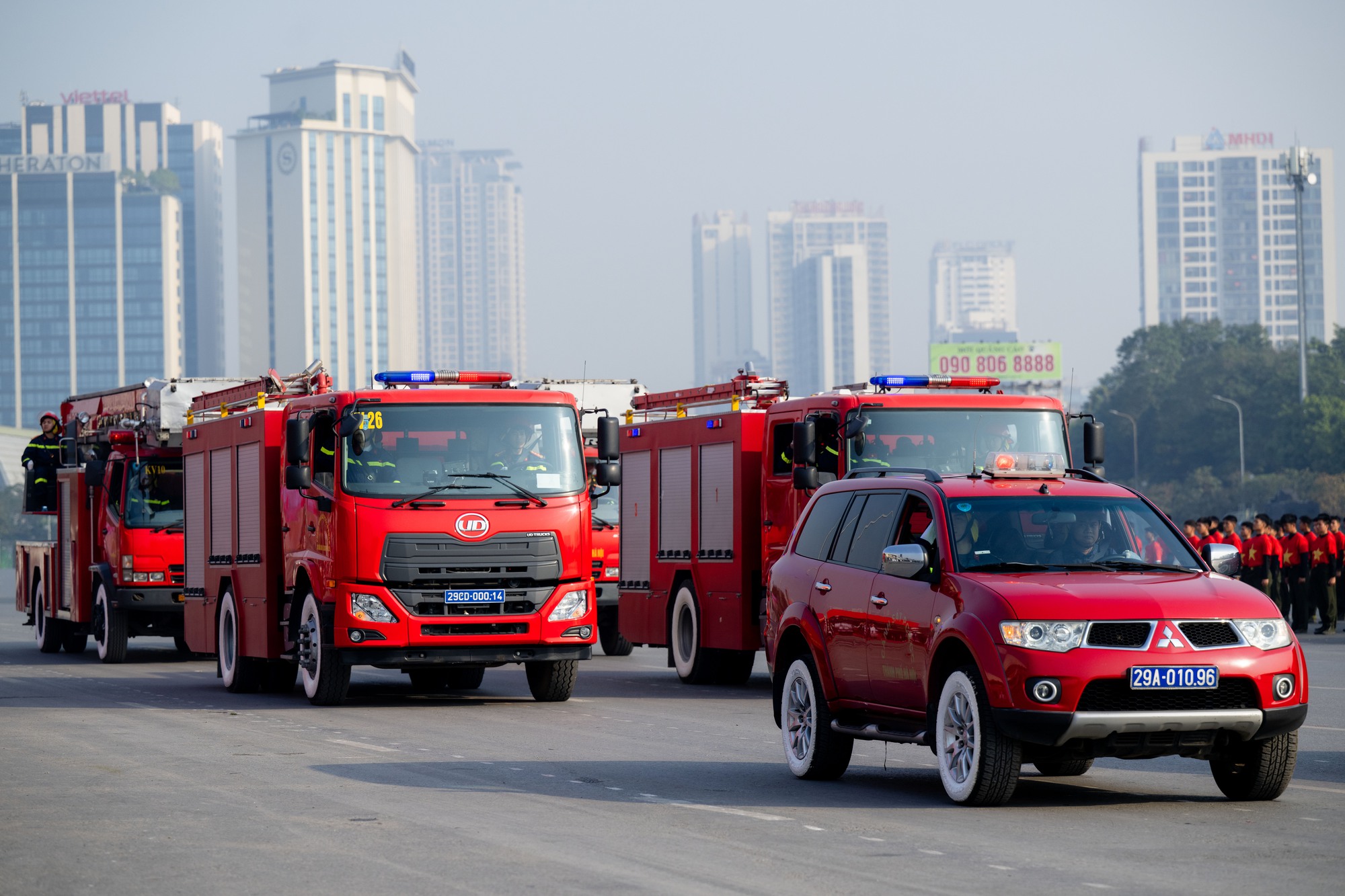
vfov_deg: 12.5
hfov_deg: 18.6
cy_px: 448
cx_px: 672
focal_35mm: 110
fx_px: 4109
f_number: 4
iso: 200
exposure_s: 1/2000
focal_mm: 110
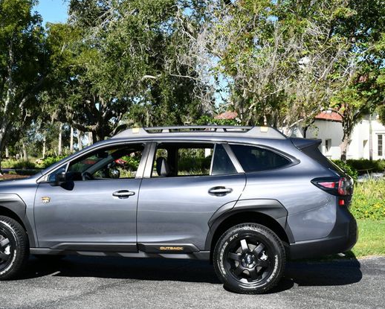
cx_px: 154
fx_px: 661
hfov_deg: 32.4
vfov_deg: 26.3
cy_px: 156
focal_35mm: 58
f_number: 8
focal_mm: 25
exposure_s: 1/250
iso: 110
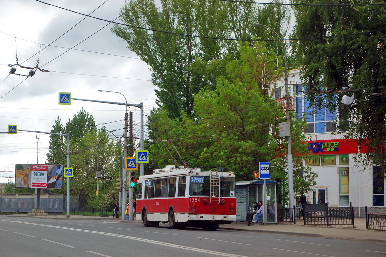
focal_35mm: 94
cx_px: 193
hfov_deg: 21.7
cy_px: 128
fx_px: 1008
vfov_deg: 14.6
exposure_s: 1/500
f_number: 4.9
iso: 160
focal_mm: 34.94
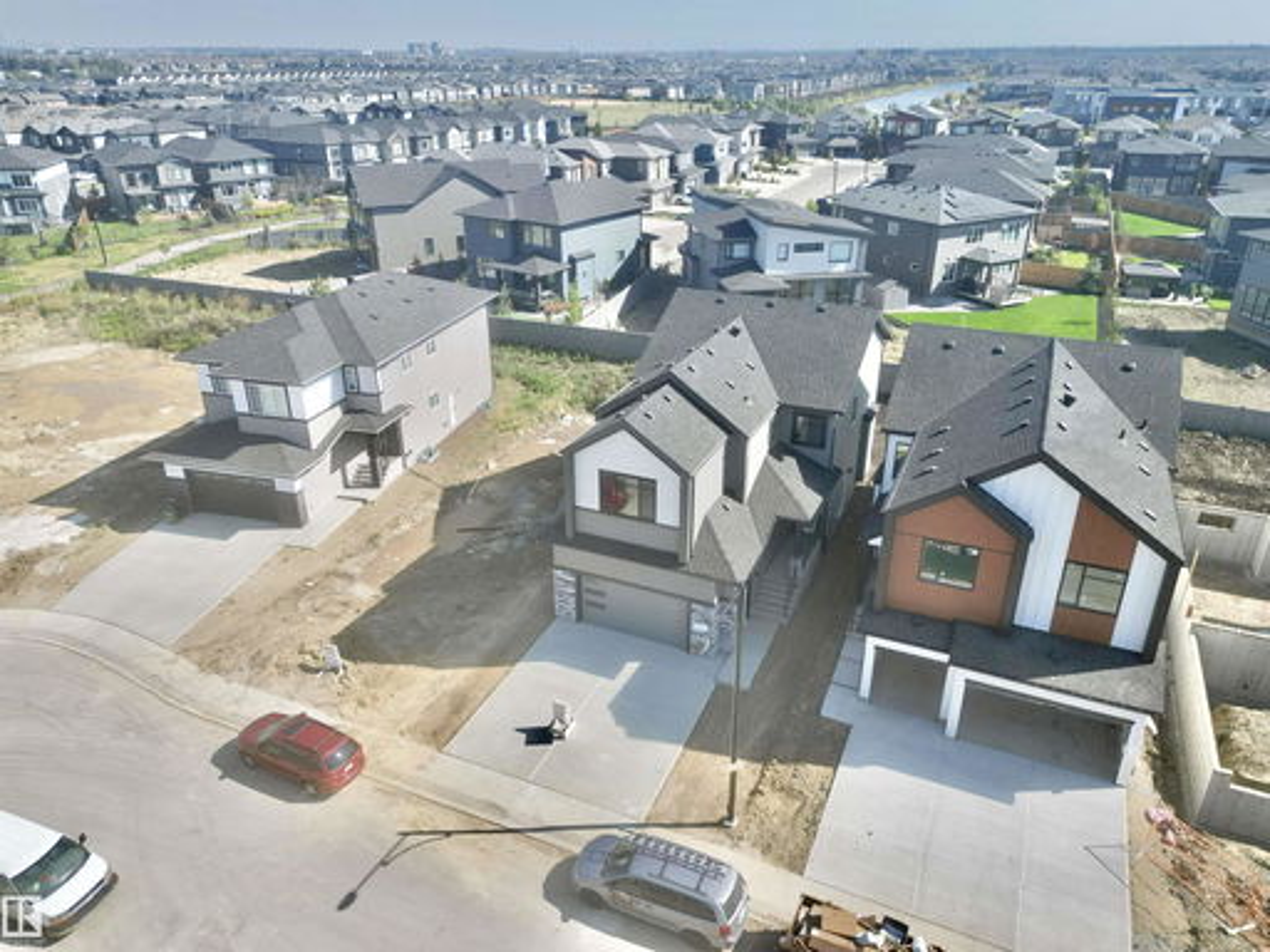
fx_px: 881
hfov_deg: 71.6
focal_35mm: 24
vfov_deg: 56.8
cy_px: 476
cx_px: 635
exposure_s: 1/2500
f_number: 1.7
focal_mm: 6.72
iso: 130
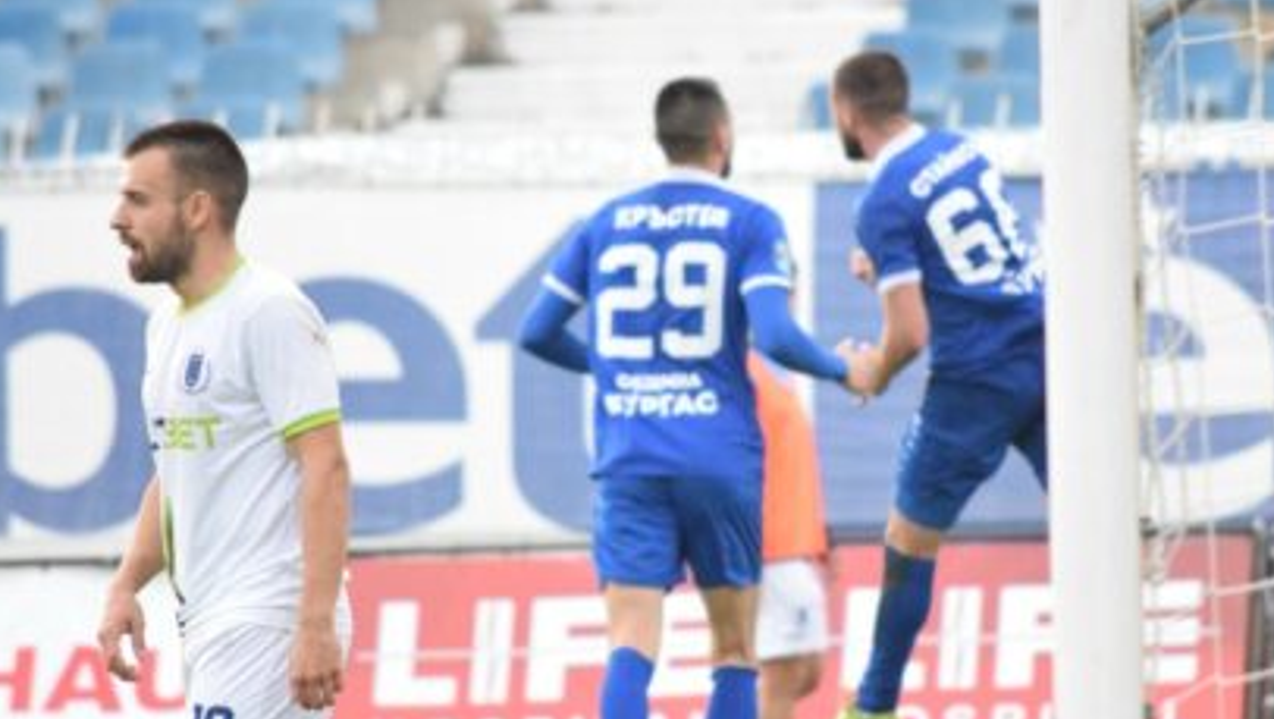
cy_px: 352
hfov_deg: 3.0
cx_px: 722
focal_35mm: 731
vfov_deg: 1.7
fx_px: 24710
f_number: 5.6
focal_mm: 300
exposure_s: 1/1000
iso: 3200
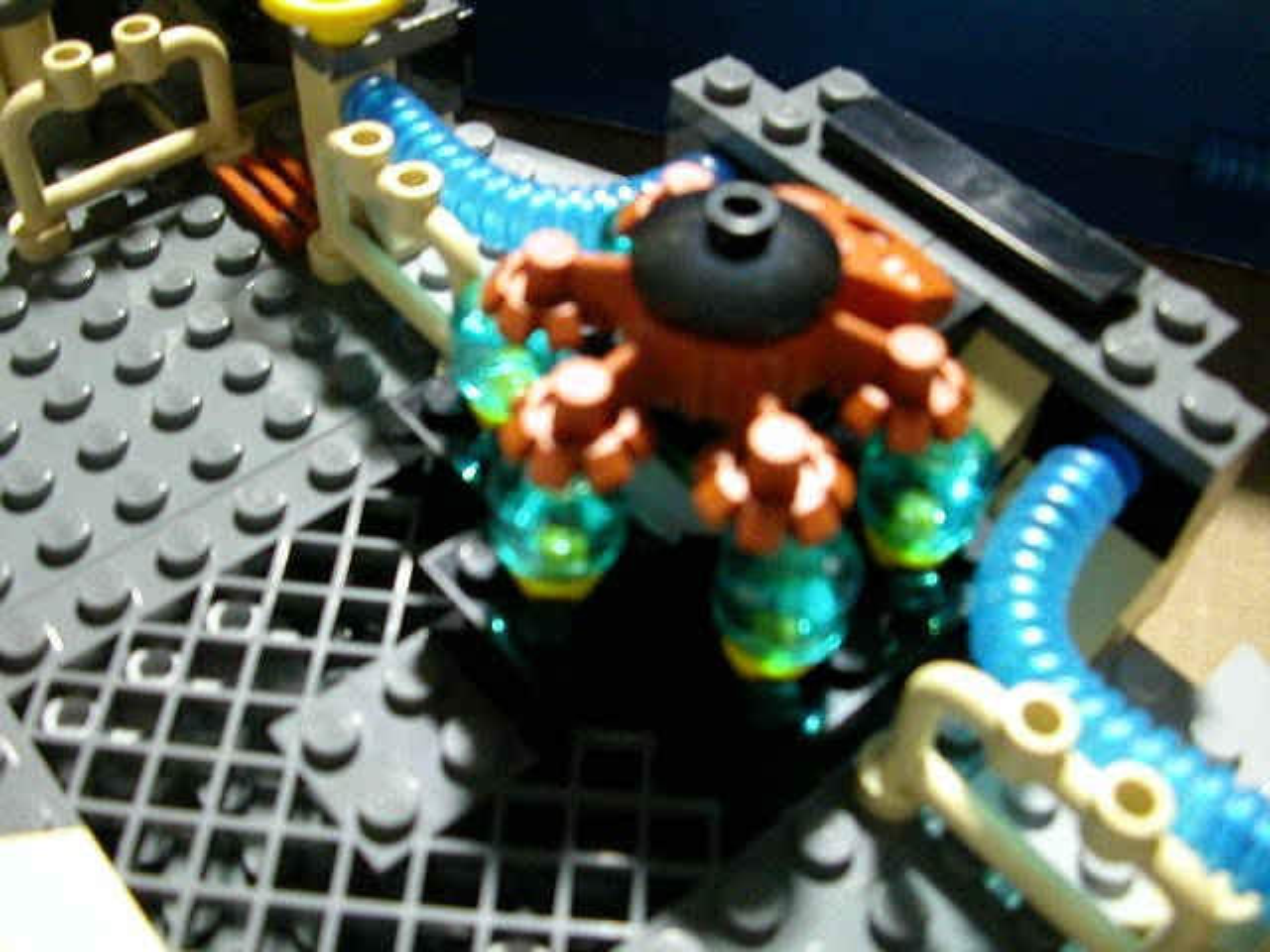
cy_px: 476
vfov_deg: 38.7
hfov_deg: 50.1
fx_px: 1357
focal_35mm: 37
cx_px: 635
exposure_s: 1/9.3
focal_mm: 5.6
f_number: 2.7
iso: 400
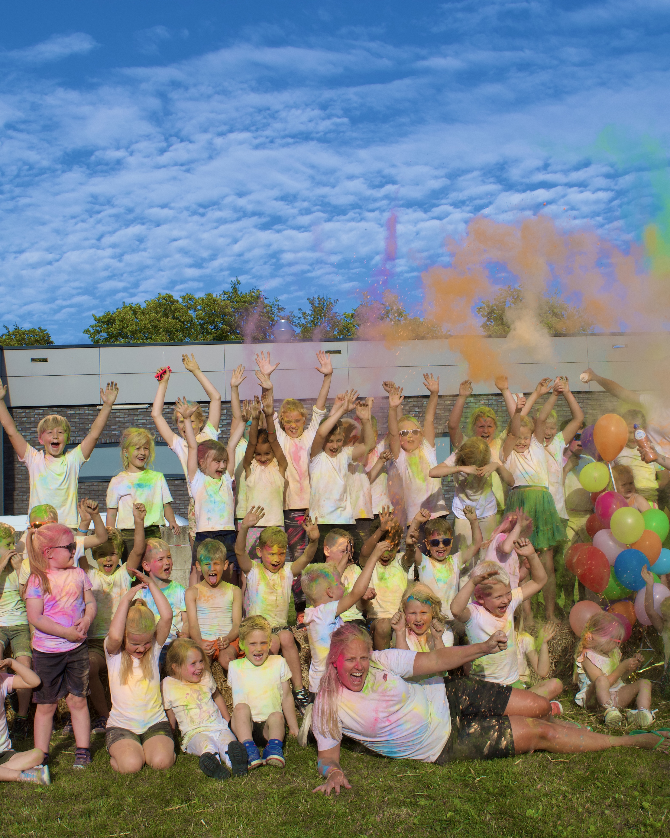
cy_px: 424
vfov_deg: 42.9
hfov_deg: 34.9
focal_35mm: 43
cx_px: 318
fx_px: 1066
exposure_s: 1/400
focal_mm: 20
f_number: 10
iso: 200
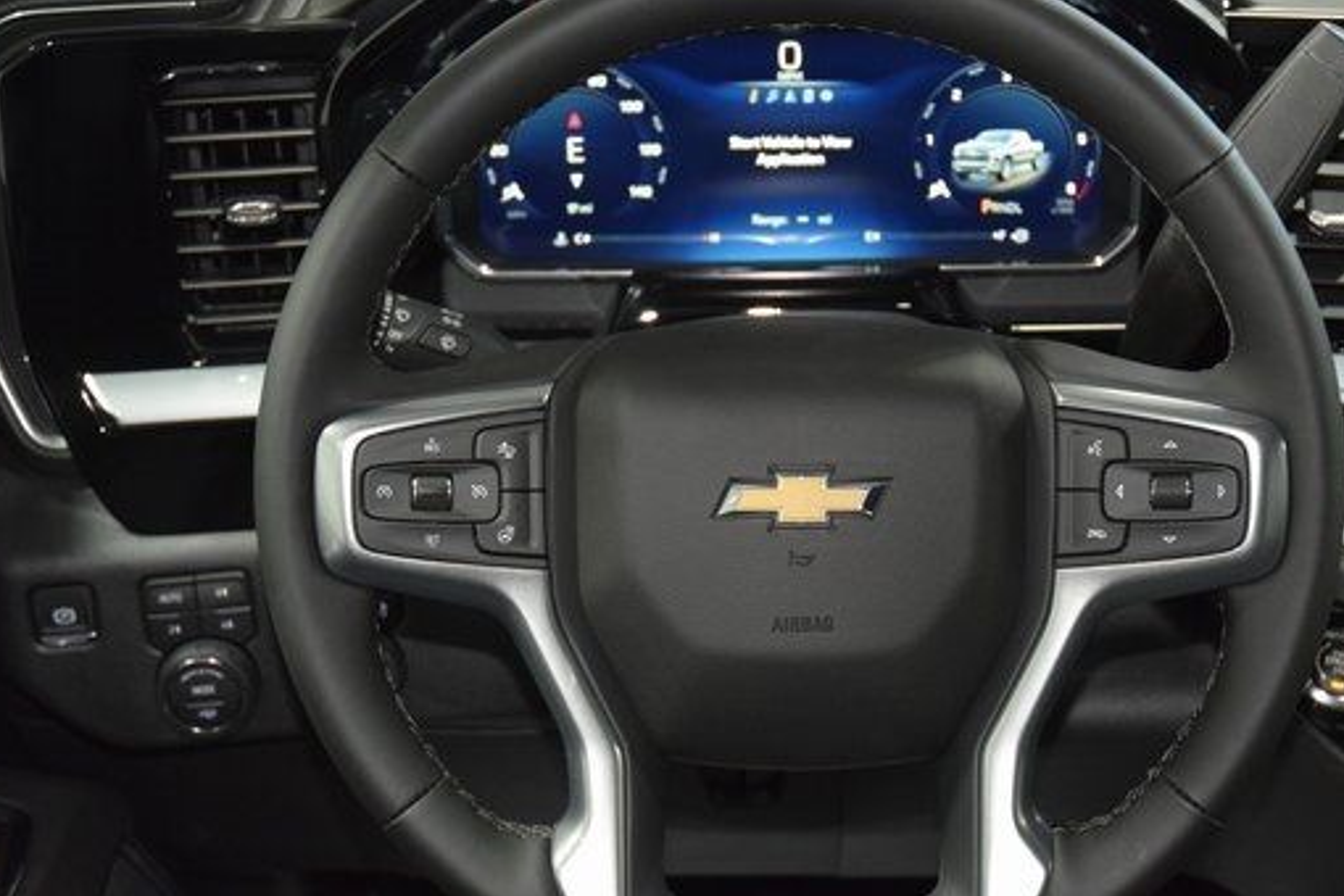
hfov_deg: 31.3
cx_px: 809
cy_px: 473
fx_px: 2389
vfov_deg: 21.2
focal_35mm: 64
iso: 2500
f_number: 4
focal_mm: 34
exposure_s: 1/40
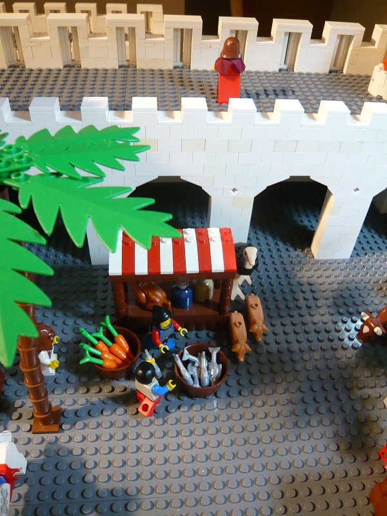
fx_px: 417
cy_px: 258
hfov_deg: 49.7
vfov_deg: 63.4
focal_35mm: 28
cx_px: 194
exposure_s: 1/30
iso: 200
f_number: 2.8
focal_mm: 4.6
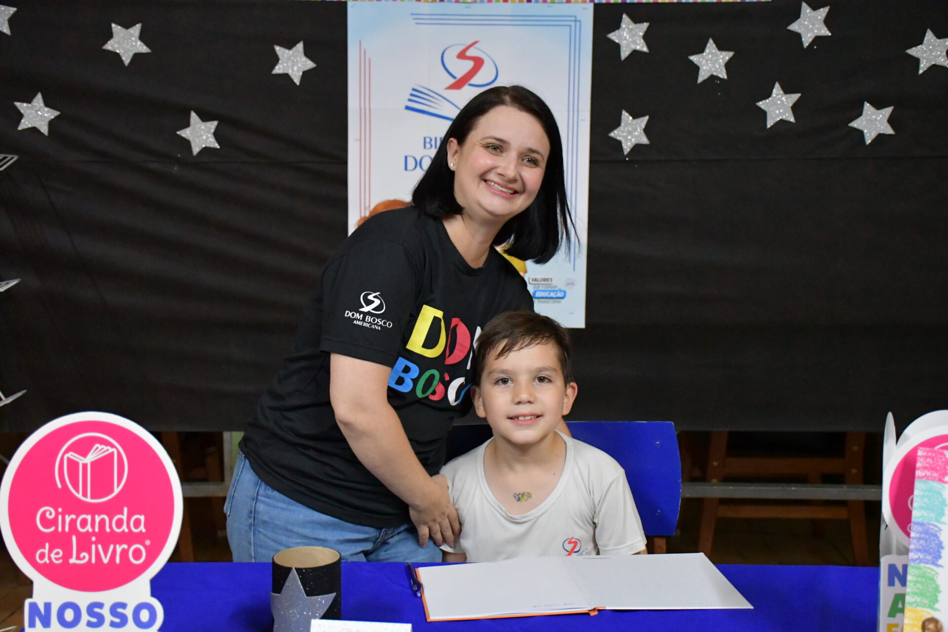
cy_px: 316
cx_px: 474
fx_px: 1264
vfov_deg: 28.1
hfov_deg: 41.1
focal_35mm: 48
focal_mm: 32
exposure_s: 1/60
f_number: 4
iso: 8000
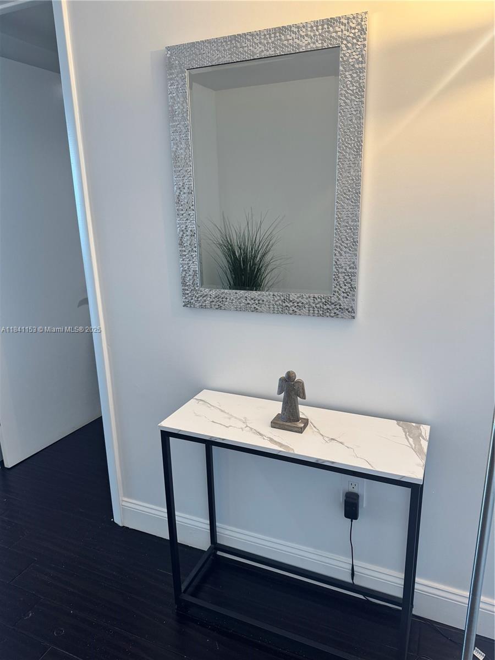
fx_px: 458
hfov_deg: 56.8
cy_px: 330
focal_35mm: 24
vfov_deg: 71.6
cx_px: 248
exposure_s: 1/120
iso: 160
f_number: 1.78
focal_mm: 6.76
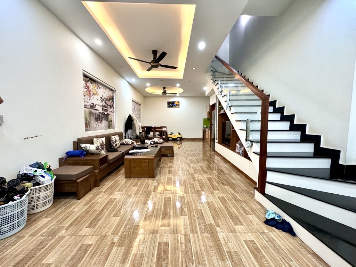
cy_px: 134
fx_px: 144
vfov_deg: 85.7
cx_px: 178
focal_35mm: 14
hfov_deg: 102.1
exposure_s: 1/50
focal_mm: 2.22
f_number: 2.2
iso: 400
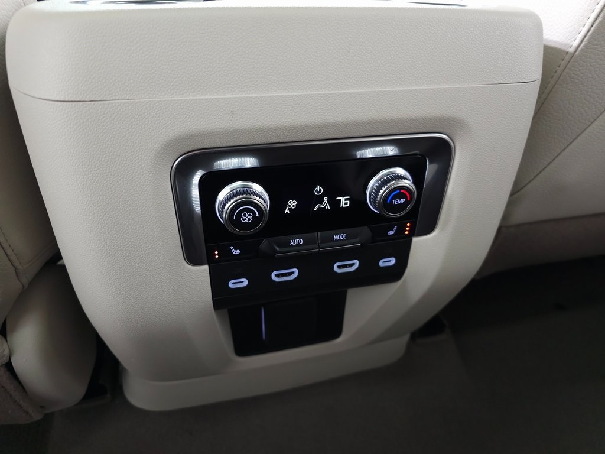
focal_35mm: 23
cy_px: 227
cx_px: 302
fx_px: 402
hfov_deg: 73.9
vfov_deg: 58.9
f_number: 1.7
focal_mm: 6.3
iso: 400
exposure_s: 1/60
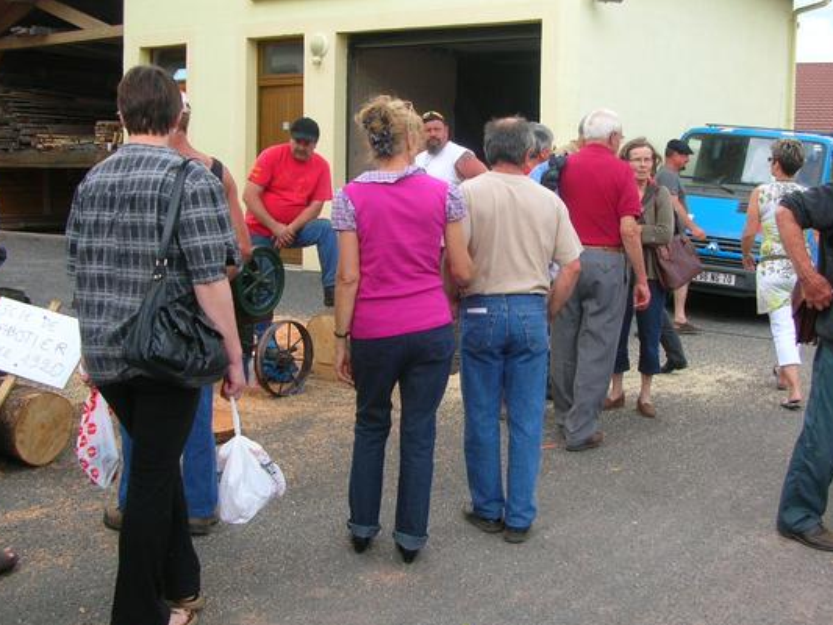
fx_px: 1011
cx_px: 455
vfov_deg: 34.4
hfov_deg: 44.7
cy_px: 298
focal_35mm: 42
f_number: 2.8
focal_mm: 5.8
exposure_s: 1/324
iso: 50
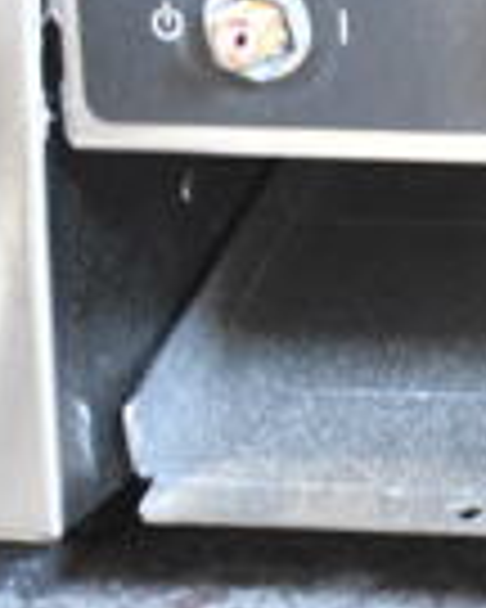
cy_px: 171
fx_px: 2751
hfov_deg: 9.1
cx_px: 1170
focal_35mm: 153
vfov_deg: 12.6
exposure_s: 1/40
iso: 3600
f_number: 4
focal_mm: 24
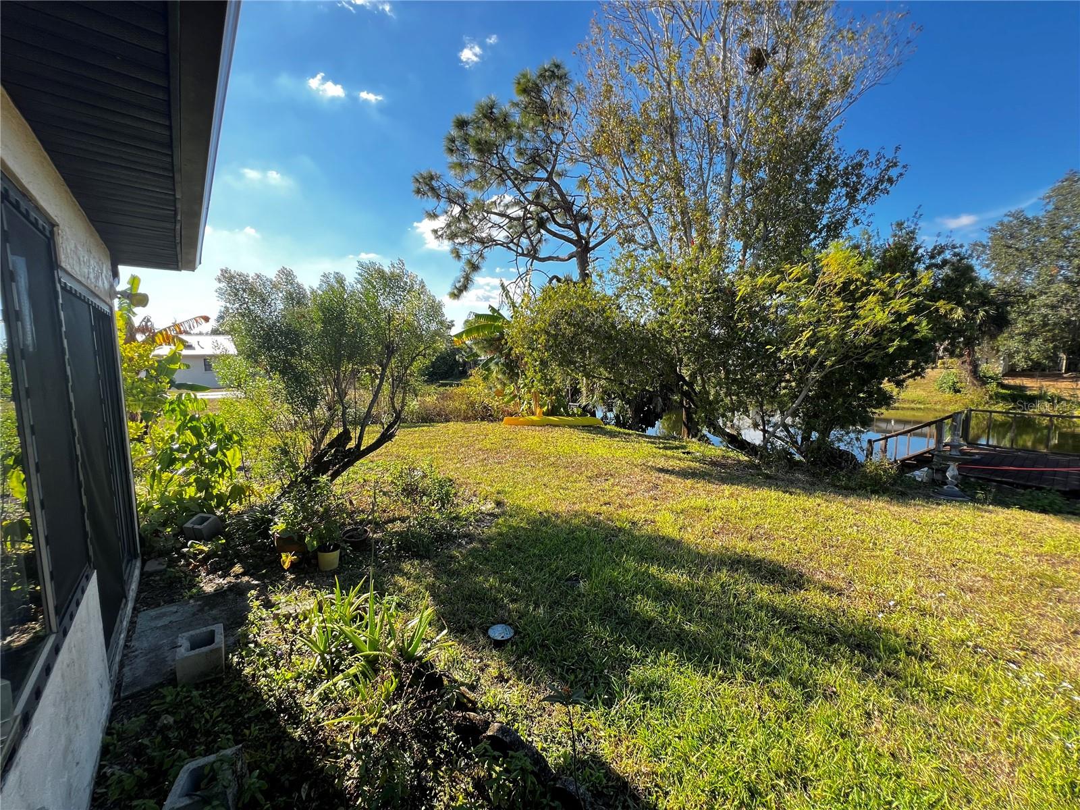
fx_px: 406
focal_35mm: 13
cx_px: 540
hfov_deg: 106.2
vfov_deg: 89.9
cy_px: 405
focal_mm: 1.57
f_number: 1.8
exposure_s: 1/282
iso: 32
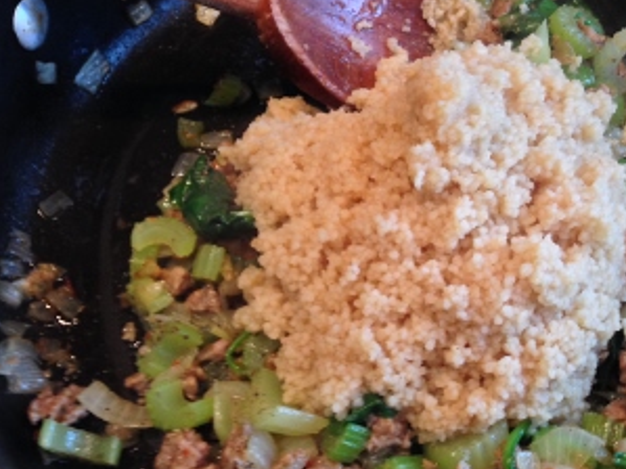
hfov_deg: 35.2
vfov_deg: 27.4
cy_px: 306
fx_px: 958
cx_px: 490
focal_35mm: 53
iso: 125
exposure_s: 1/20
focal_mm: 4.12
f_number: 2.4
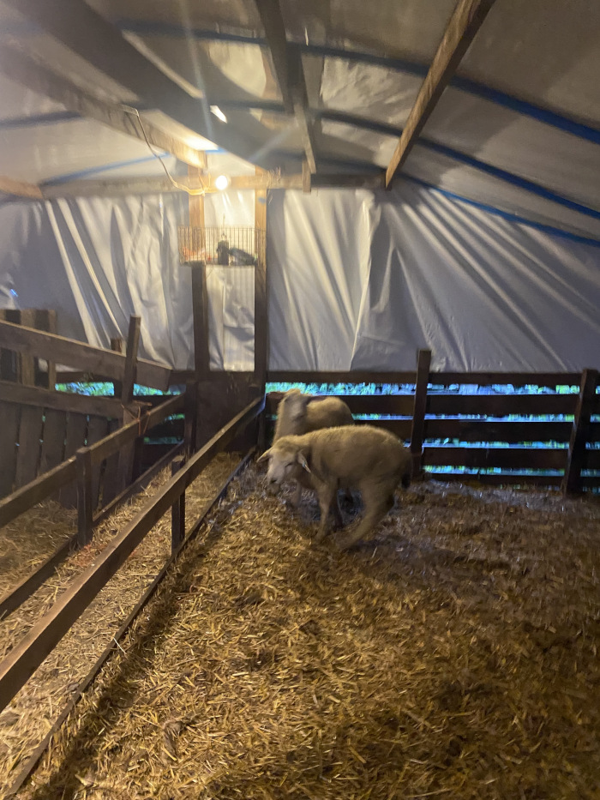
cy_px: 400
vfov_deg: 67.3
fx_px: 601
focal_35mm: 26
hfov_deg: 53.1
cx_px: 300
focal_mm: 4.25
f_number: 1.8
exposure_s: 1/25
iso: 500
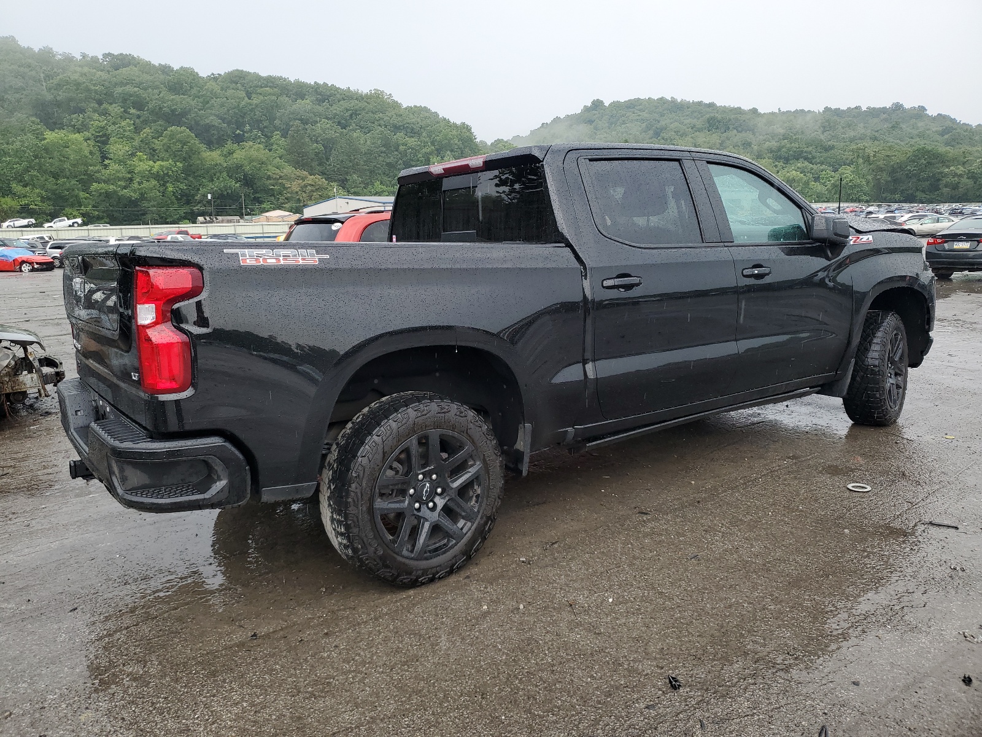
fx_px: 738
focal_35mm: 26
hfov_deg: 67.3
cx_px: 491
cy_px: 368
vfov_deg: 53.1
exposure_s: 1/357
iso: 50
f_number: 1.5
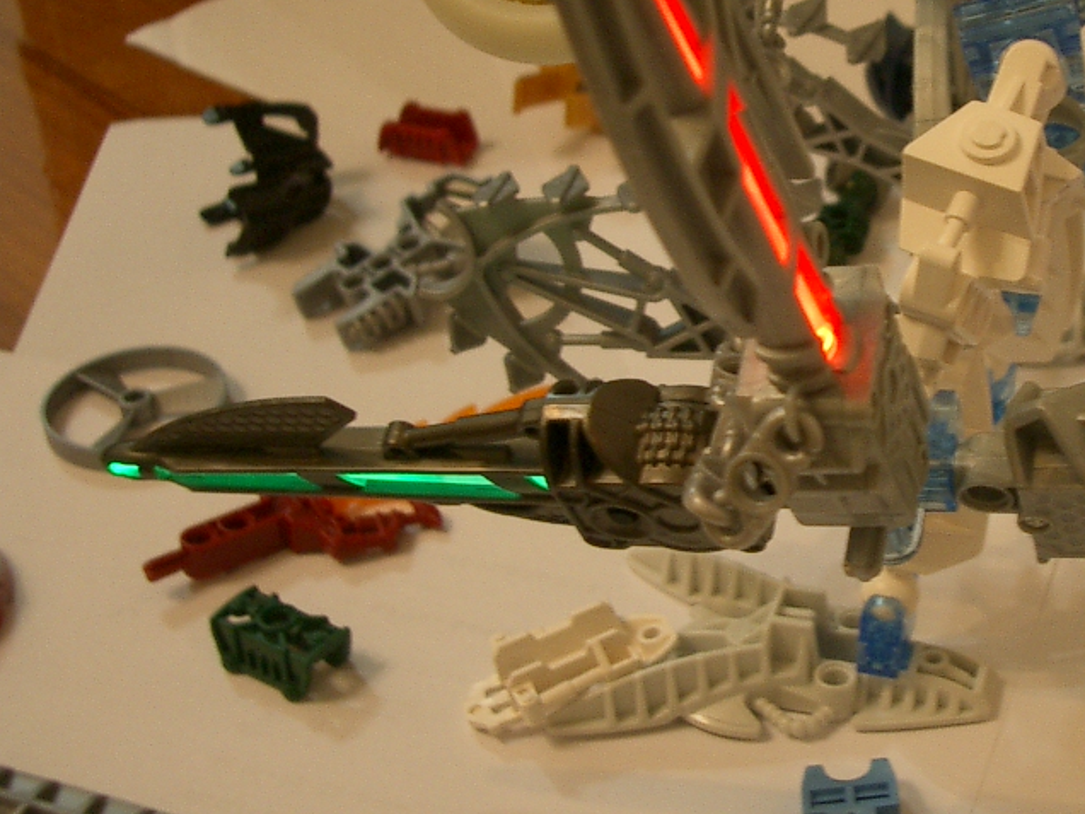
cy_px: 333
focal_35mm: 66
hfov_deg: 28.7
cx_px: 872
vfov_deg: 22.2
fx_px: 2069
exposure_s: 1/13
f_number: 2.8
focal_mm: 6.8
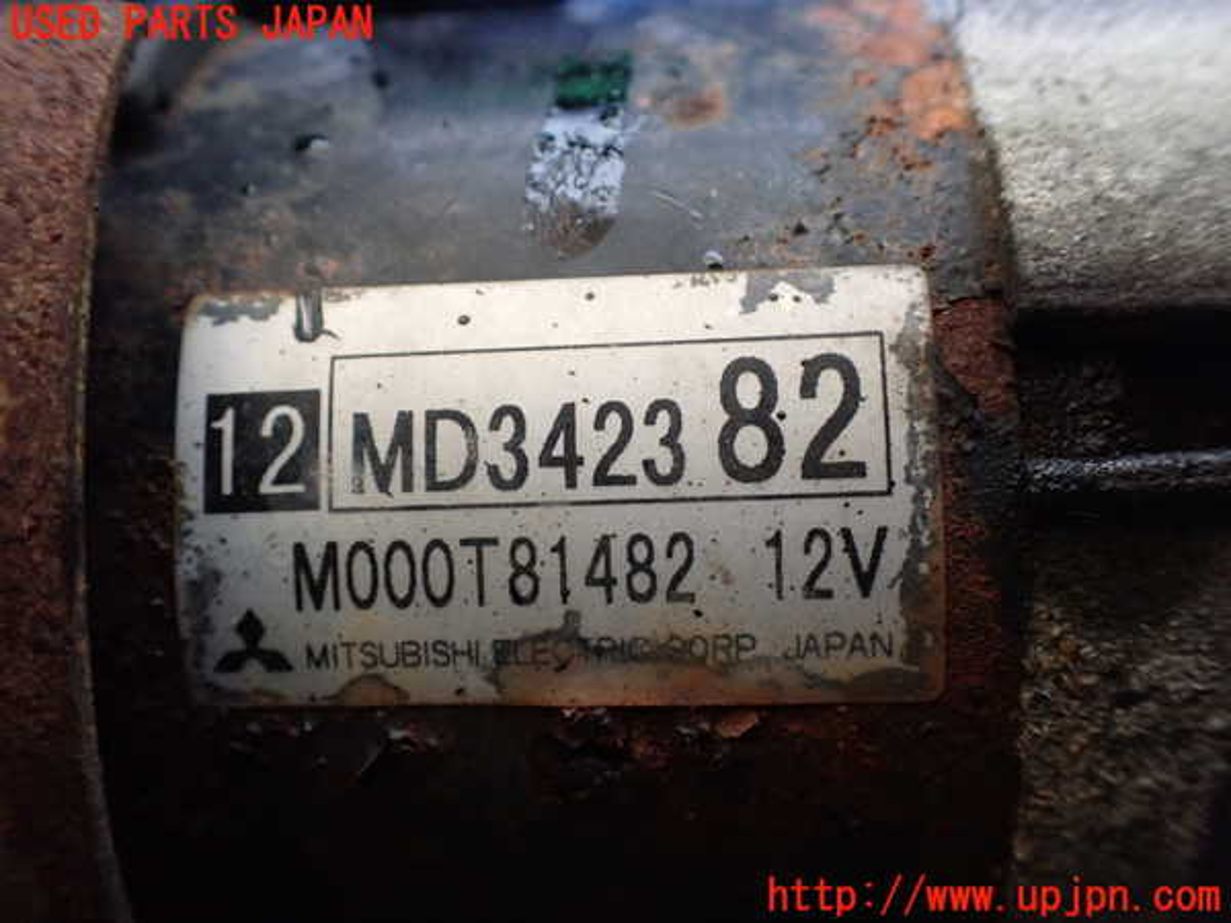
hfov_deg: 60.0
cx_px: 616
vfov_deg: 46.8
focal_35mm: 30
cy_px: 462
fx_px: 1067
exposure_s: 1/40
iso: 800
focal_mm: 5.4
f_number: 2.3
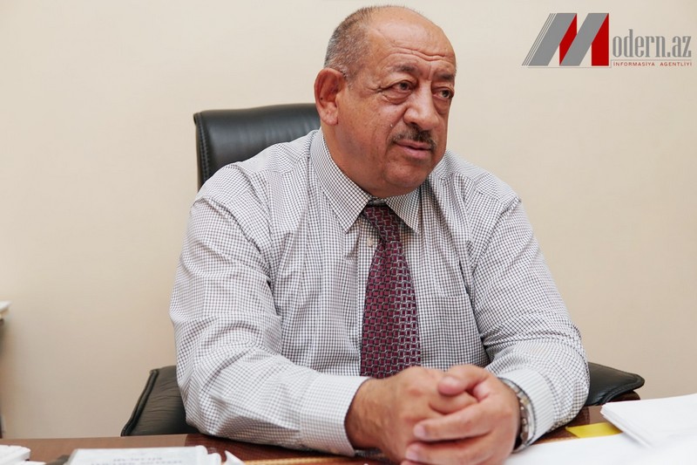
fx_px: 871
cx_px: 348
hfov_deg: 43.6
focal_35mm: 45
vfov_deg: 29.9
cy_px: 232
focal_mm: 30
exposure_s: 1/160
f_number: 2.5
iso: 400
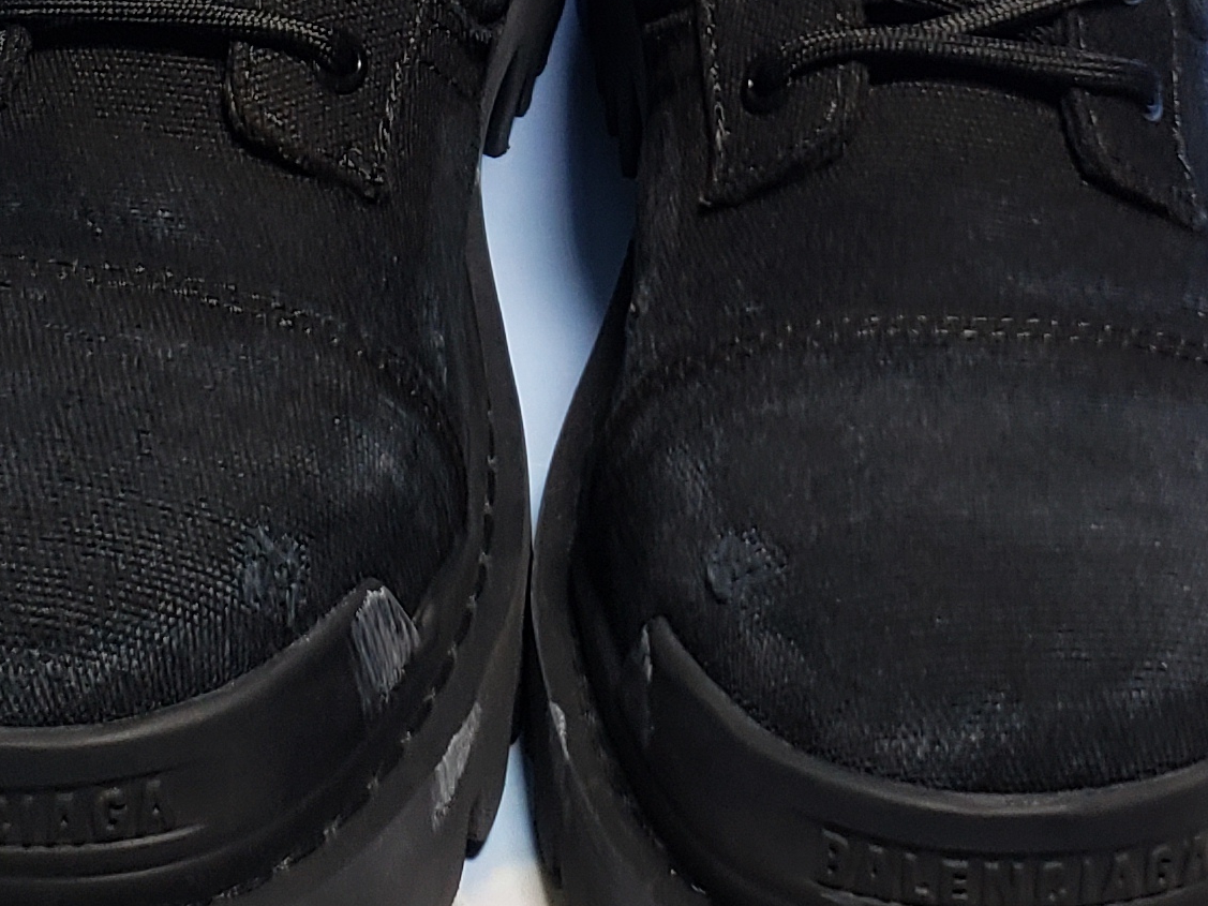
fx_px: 3245
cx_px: 719
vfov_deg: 15.5
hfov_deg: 21.1
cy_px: -72
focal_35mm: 93
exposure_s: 1/287
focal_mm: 4.3
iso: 50
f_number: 1.5
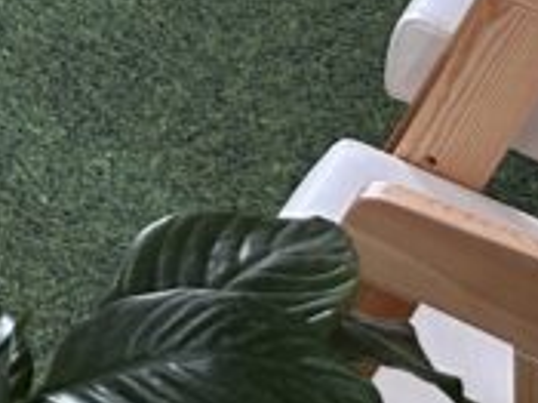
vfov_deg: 7.5
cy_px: -754
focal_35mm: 176
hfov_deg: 9.6
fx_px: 2734
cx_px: -870
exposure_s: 1/121
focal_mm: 6.86
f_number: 1.78
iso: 100
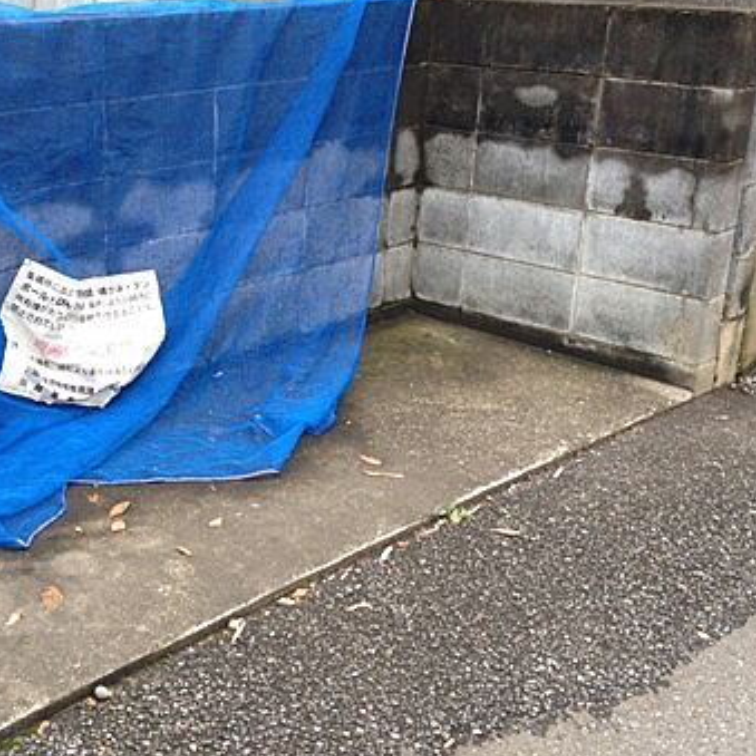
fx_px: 1359
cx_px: 158
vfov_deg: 31.1
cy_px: 328
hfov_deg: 30.4
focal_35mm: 55
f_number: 2.4
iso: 64
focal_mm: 4.12
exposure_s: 1/120
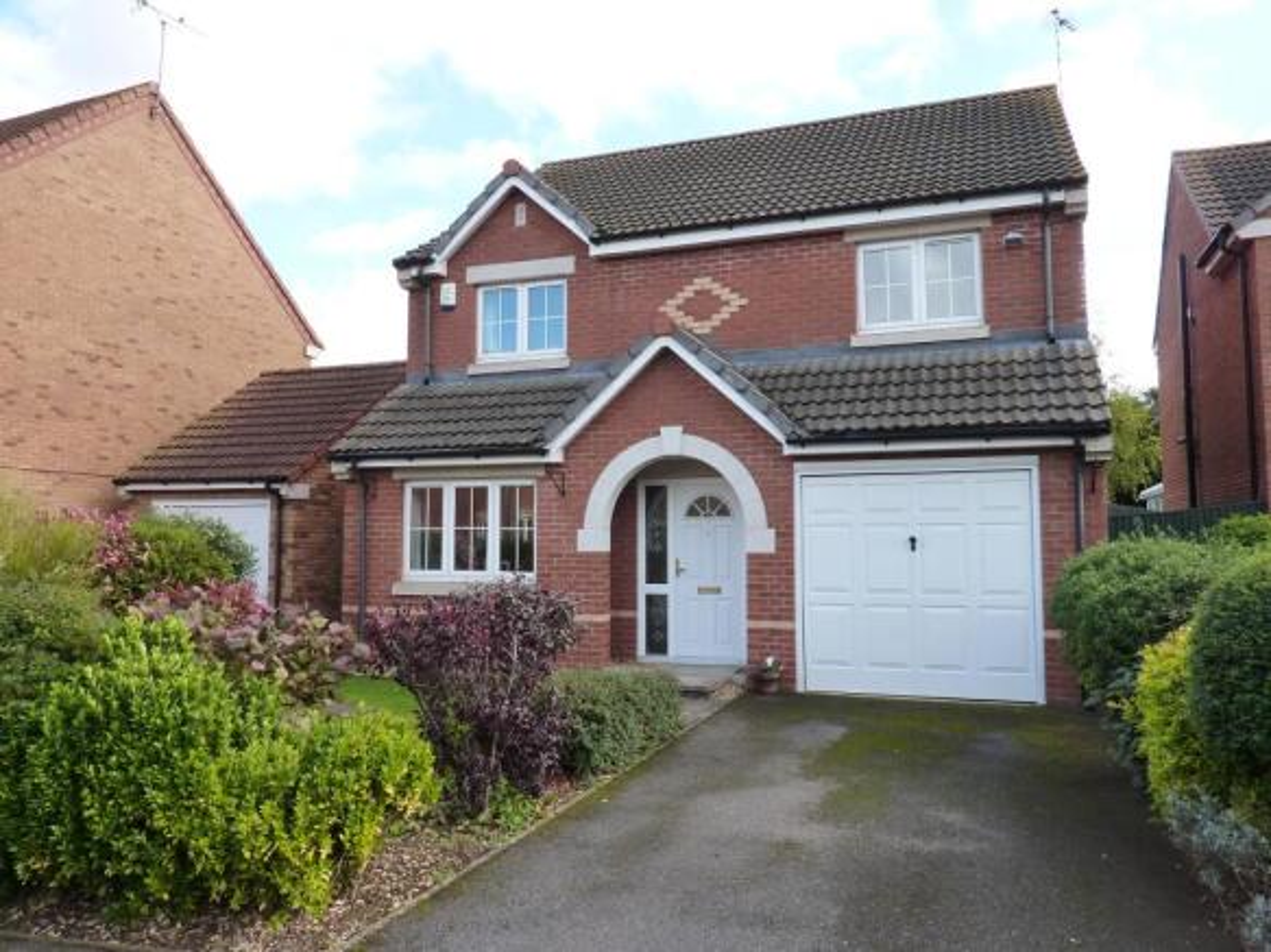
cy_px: 476
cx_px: 636
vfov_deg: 54.9
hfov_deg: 69.4
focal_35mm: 25
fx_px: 918
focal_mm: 4.1
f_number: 4
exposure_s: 1/160
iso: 125
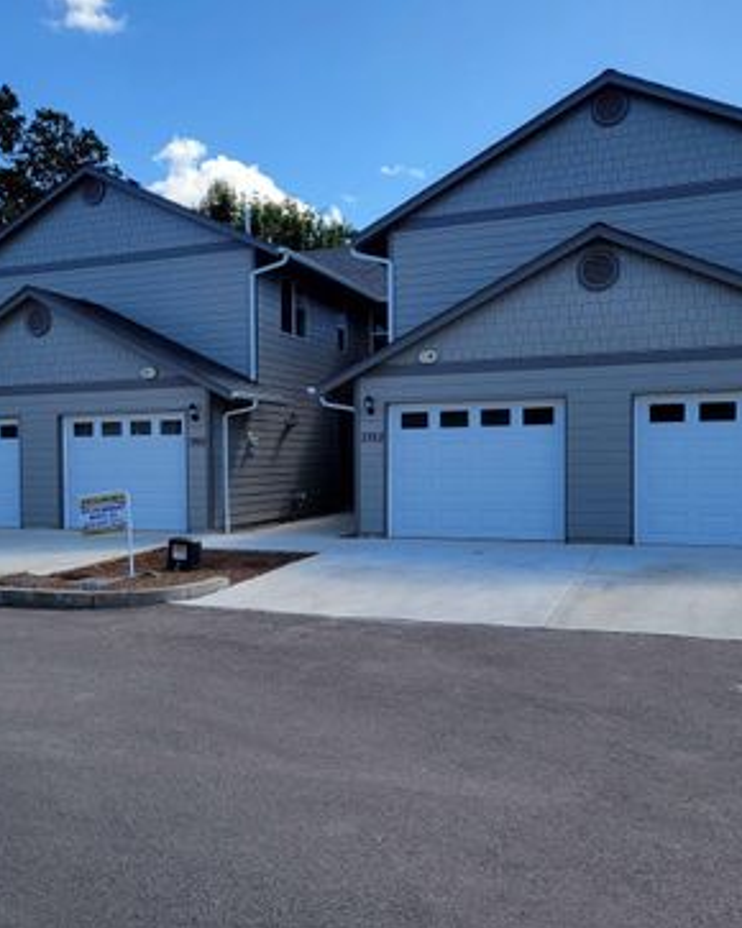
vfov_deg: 51.5
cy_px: 477
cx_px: 243
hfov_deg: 41.6
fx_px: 962
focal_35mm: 35
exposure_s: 1/1258
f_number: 1.8
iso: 40
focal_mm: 5.4
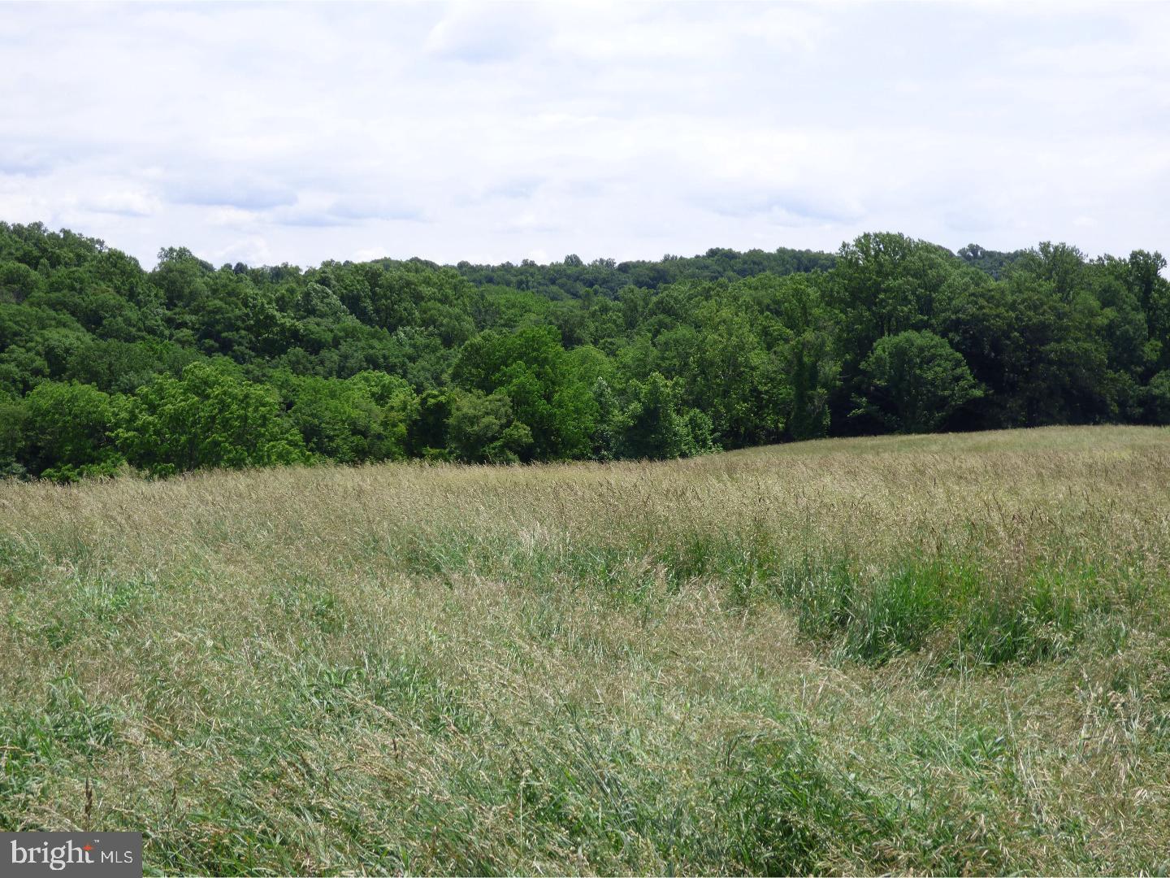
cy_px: 439
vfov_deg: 26.6
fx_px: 1859
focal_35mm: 55
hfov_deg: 34.9
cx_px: 585
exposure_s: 1/800
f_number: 3.9
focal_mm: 9.51
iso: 100
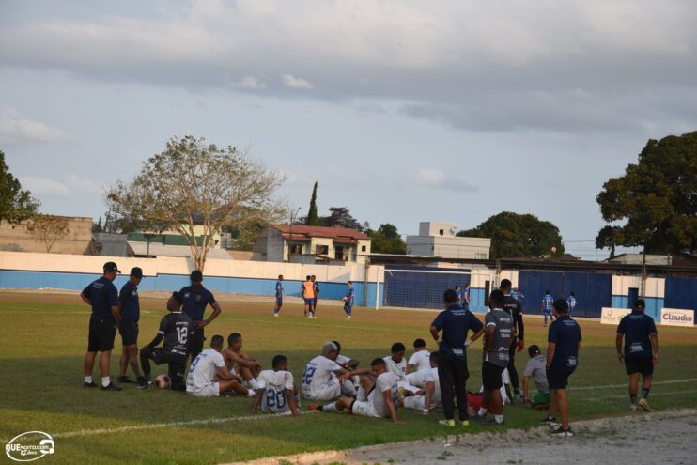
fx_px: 1917
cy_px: 232
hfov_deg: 20.6
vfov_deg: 13.8
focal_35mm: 99
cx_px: 348
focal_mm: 66
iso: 200
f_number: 6.3
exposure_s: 1/640
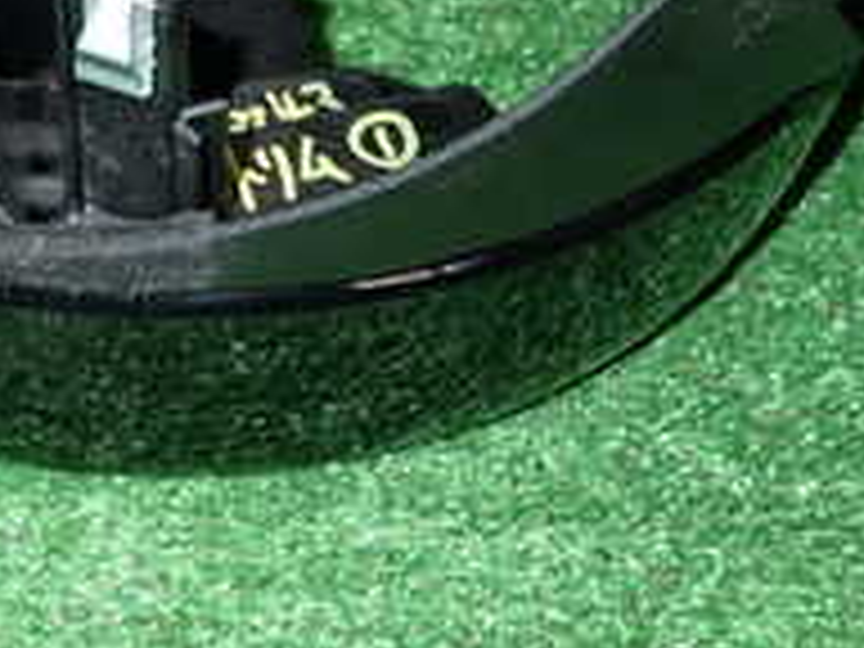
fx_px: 1947
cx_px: 176
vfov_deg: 18.1
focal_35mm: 78
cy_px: -90
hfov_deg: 24.6
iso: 320
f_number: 5.6
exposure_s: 1/30
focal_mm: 4.5
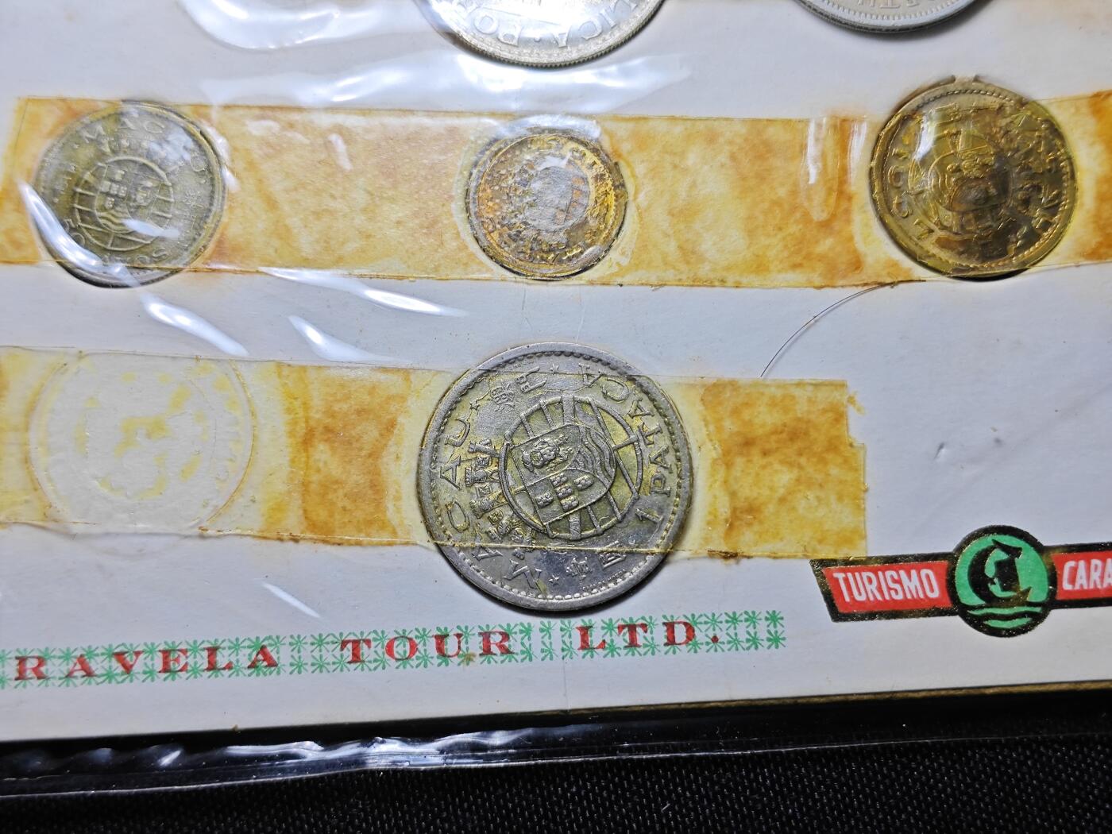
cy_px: 417
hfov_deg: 38.9
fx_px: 1574
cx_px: 556
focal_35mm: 49
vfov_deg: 29.7
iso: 50
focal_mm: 5.84
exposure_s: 1/112
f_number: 1.6
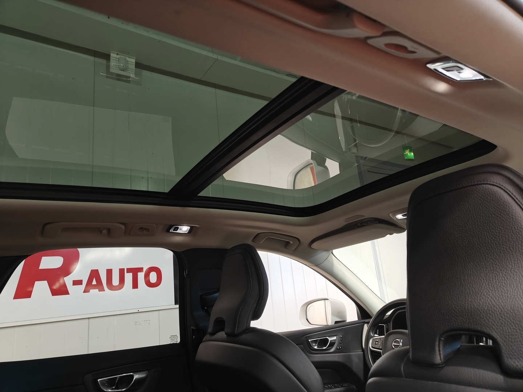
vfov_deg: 56.8
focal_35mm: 24
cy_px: 196
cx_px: 262
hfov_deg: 71.6
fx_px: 363
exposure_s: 1/50
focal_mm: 5.59
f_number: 1.8
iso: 160
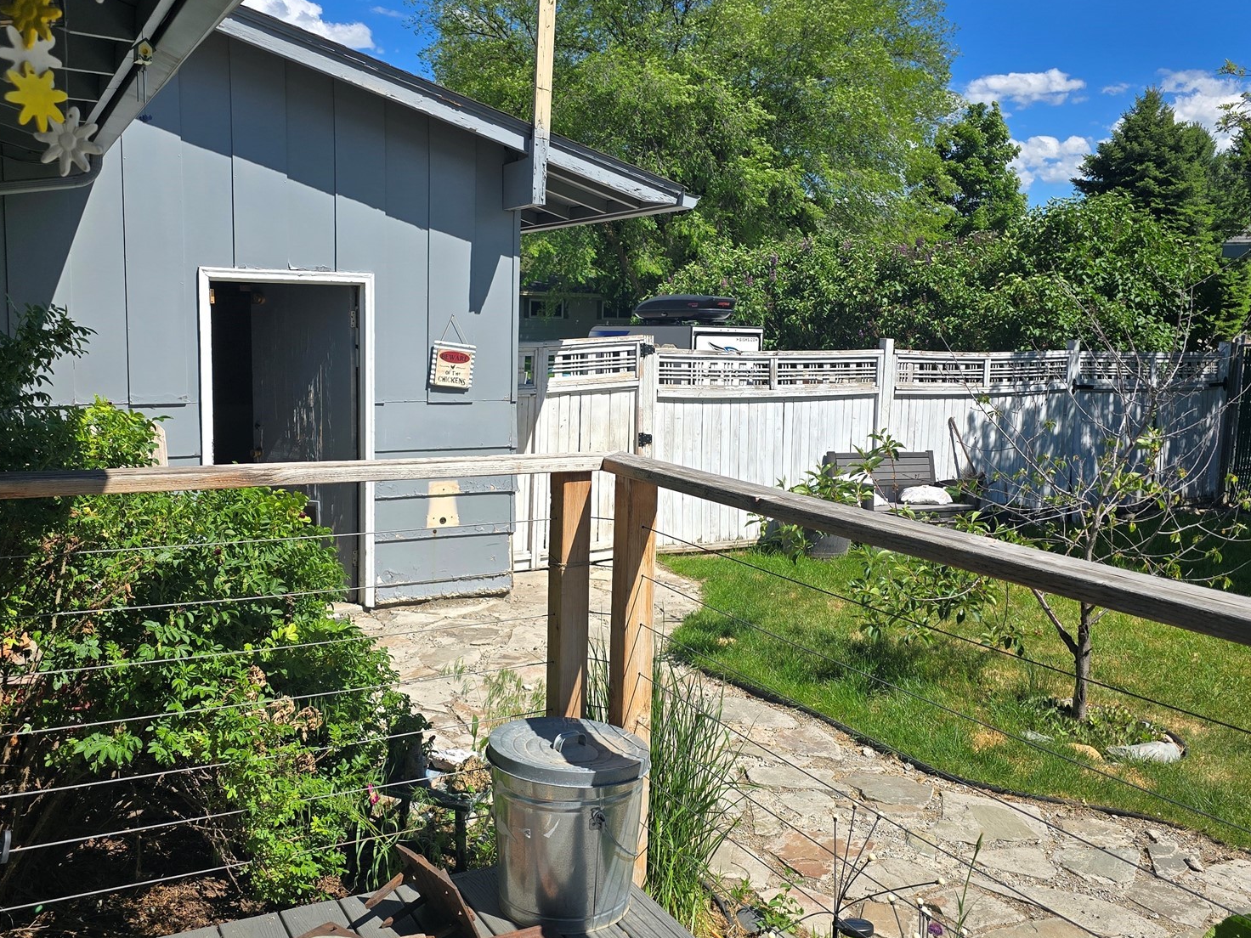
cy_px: 452
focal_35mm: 32
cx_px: 599
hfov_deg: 56.8
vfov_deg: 44.2
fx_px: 1156
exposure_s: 1/675
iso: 12
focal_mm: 6.3
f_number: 1.7
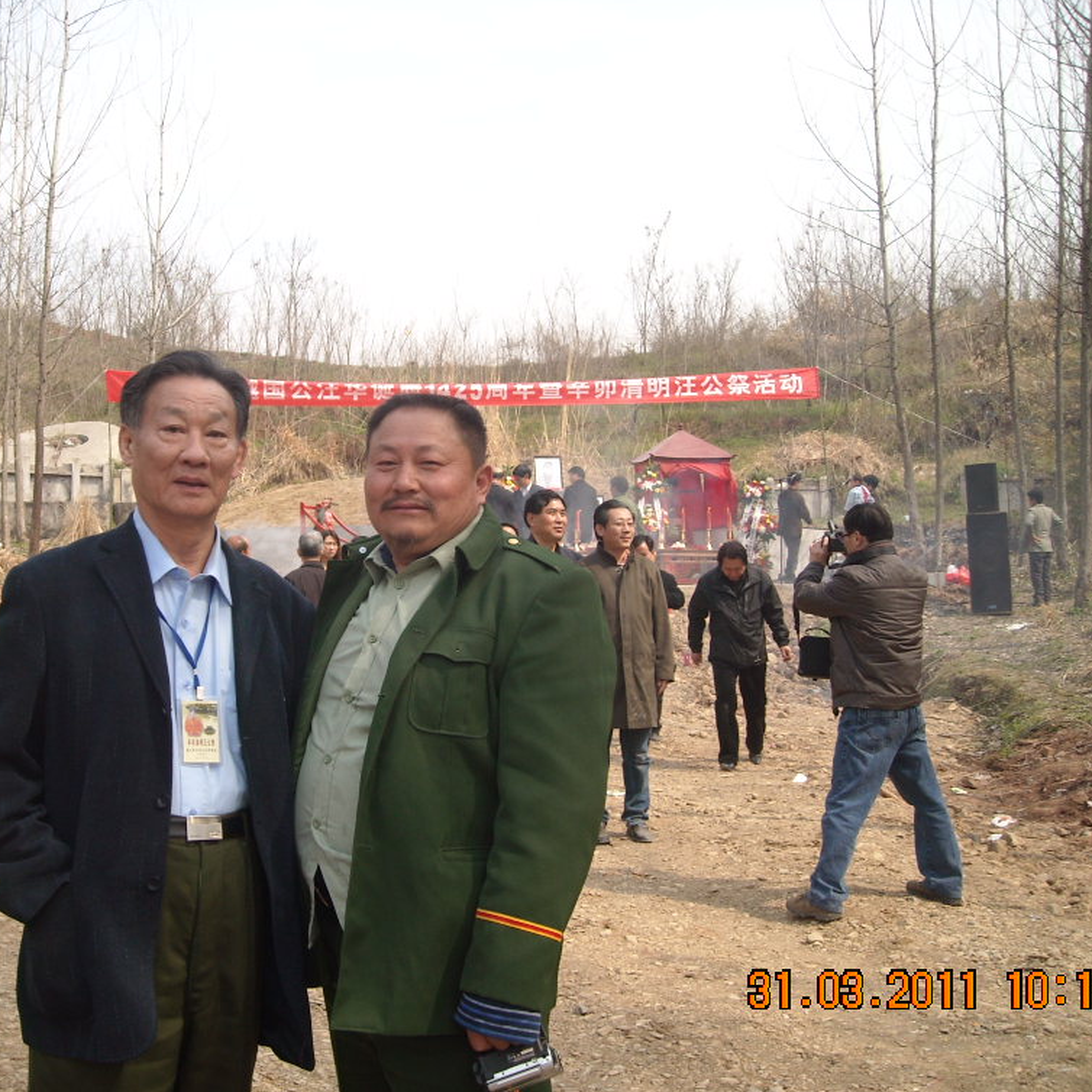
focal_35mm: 42
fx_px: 1499
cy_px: 550
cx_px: 440
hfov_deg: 39.9
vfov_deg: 40.0
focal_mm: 5.7
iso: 64
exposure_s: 1/105
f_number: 5.6
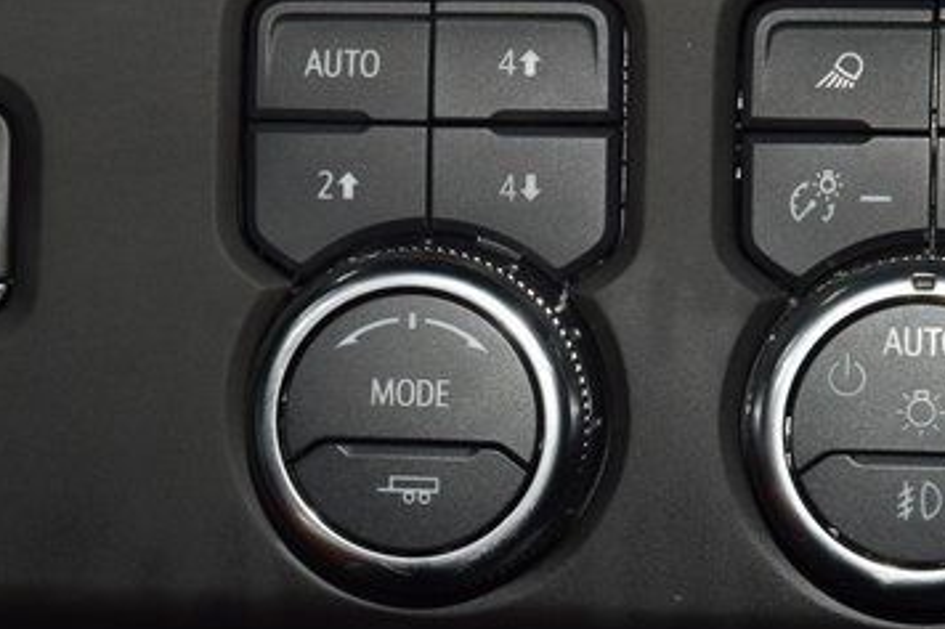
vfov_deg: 7.3
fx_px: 4959
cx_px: 454
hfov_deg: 10.9
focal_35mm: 189
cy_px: 344
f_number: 8
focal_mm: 70
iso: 100
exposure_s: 1/125
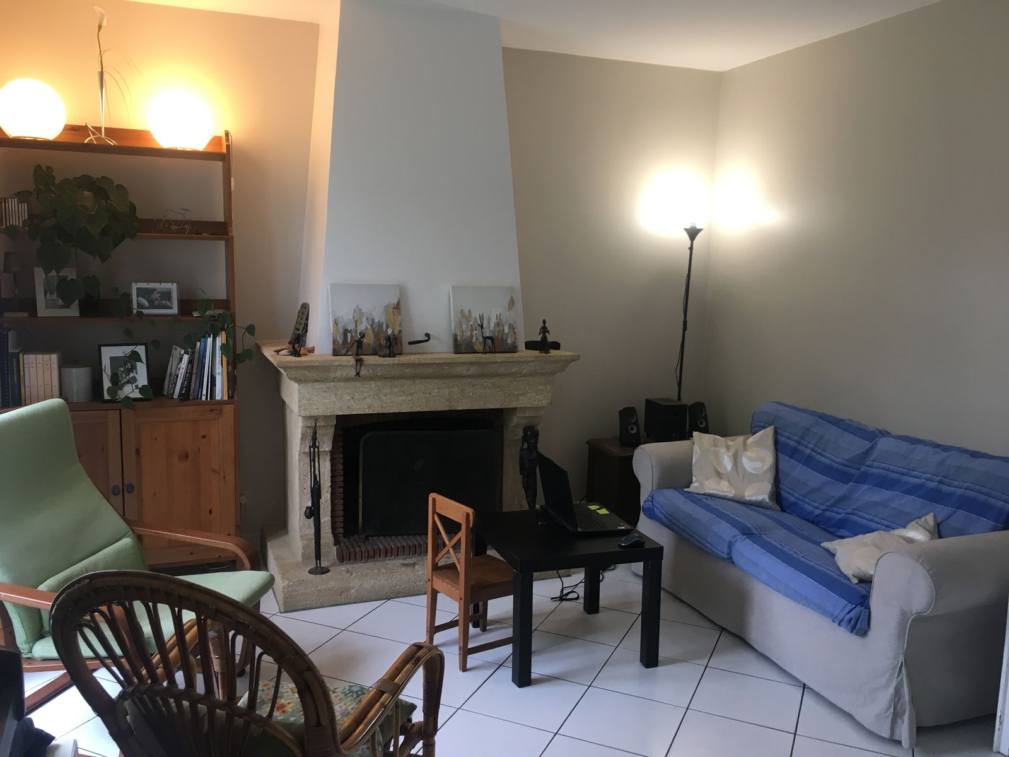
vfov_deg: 48.2
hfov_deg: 61.7
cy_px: 378
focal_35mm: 29
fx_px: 845
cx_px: 504
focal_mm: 4.15
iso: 64
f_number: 2.2
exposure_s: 1/30
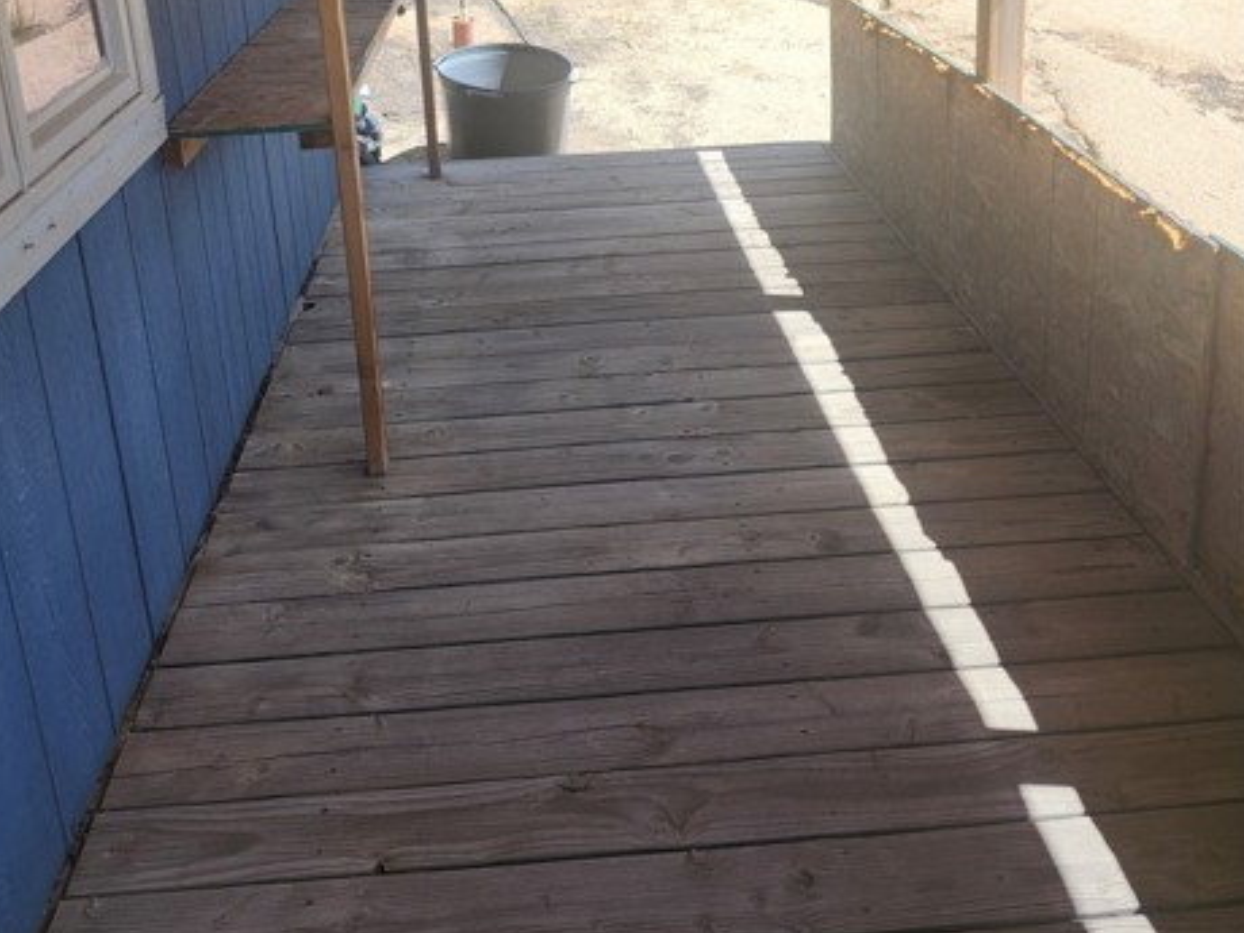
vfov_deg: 41.5
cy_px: 141
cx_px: 606
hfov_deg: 56.8
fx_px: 1150
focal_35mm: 32
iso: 25
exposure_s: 1/694
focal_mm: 5.54
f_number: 1.8
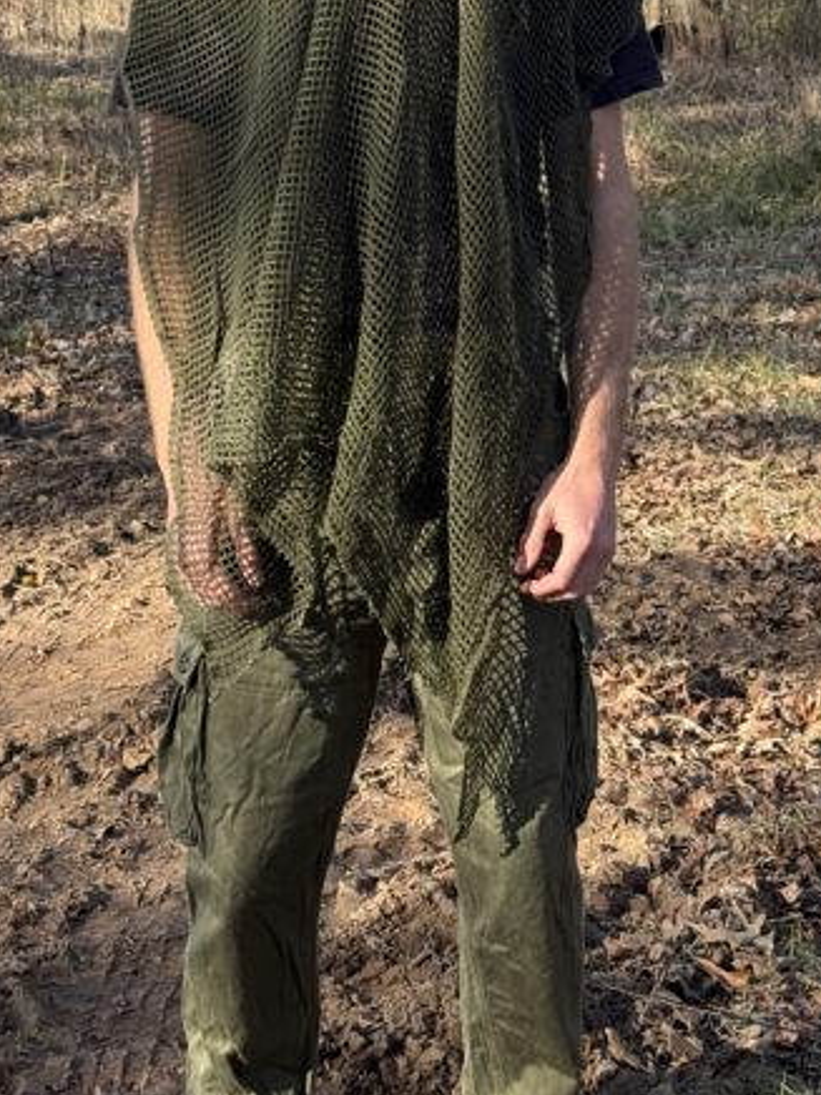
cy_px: 133
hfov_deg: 16.8
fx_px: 2783
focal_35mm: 88
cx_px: 326
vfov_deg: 21.8
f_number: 1.78
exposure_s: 1/1285
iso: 80
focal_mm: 6.76
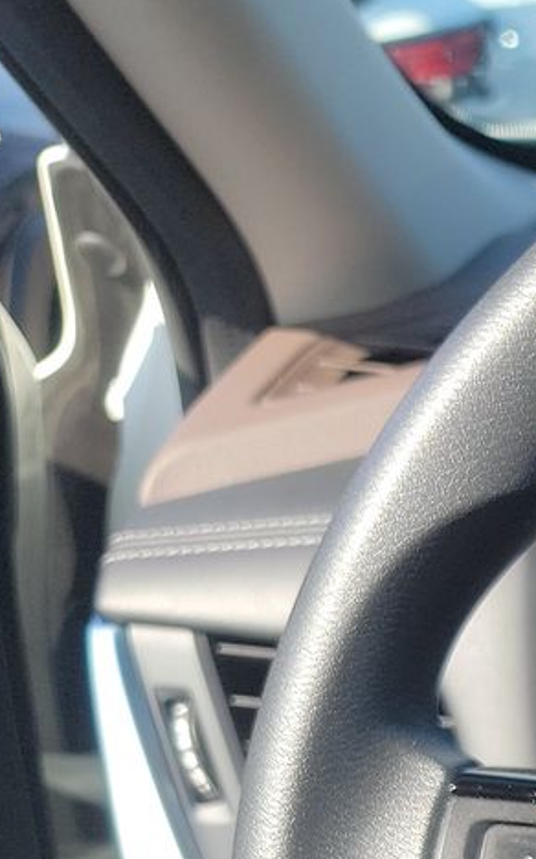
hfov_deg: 12.2
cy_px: 916
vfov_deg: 22.6
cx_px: 1265
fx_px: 2036
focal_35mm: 87
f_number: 1.8
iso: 50
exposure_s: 1/191
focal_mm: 6.7
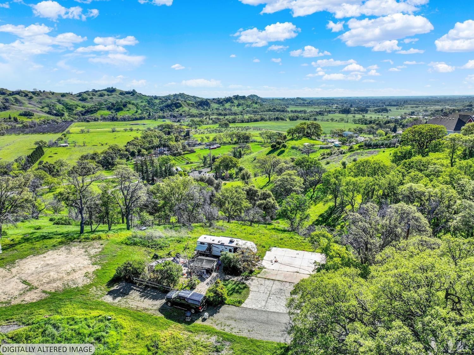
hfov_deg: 71.6
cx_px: 237
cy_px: 178
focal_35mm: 24
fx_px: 329
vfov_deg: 56.8
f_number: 2.8
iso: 160
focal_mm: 12.3
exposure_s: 1/2500
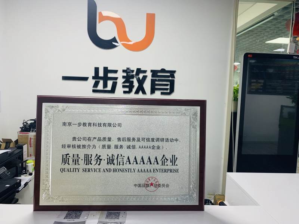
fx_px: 225
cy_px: 112
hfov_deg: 67.3
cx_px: 150
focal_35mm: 26
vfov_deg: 53.1
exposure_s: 1/60
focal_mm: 4.25
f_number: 1.8
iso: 200
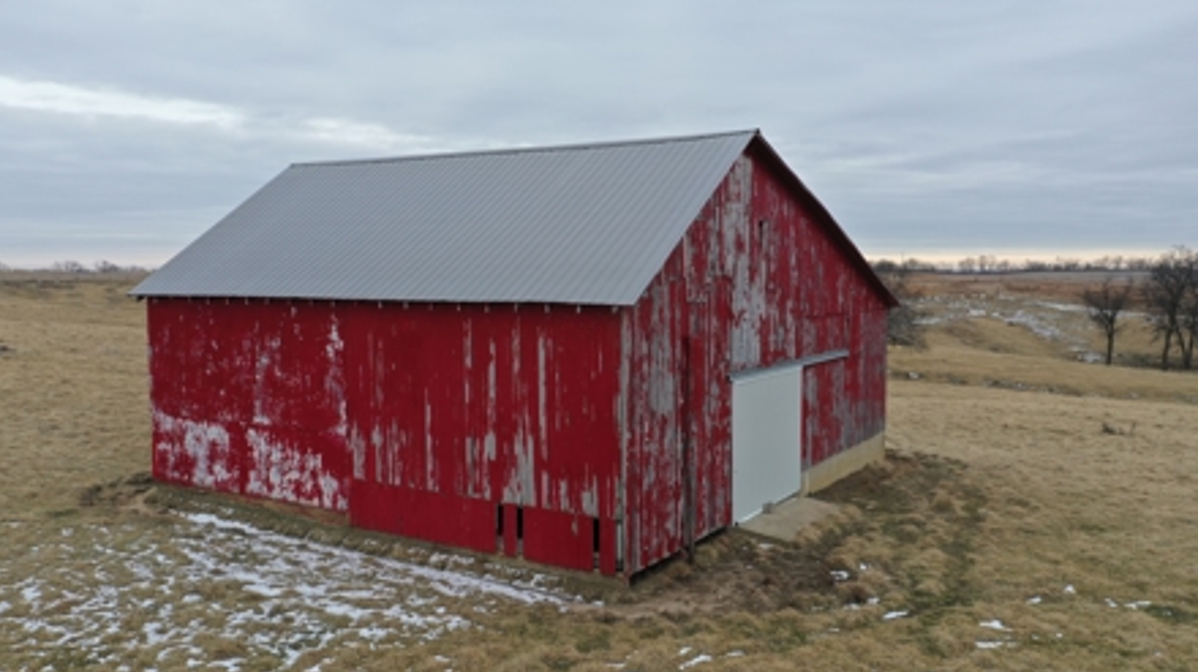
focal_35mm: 30
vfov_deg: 38.9
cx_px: 607
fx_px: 953
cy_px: 346
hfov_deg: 64.3
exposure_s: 1/320
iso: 100
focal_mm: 10.26
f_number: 5
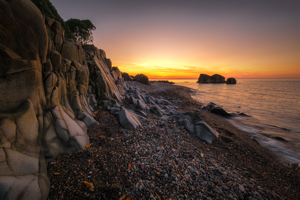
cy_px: 100
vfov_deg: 90.0
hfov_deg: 112.6
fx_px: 100
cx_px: 150
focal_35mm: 12
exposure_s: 1/3
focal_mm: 8
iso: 160
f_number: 16
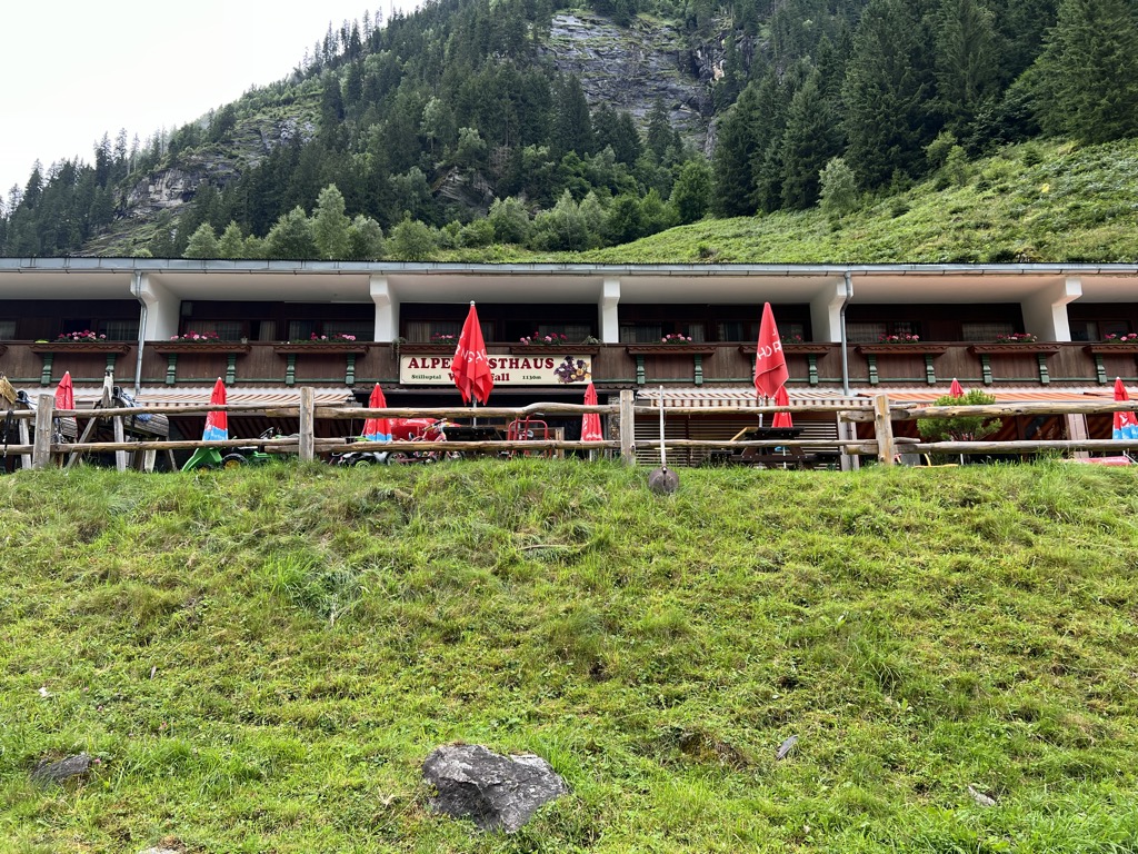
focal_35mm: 26
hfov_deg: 67.3
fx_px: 855
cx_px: 569
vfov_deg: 53.1
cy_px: 427
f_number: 1.5
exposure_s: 1/216
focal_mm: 5.7
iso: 40
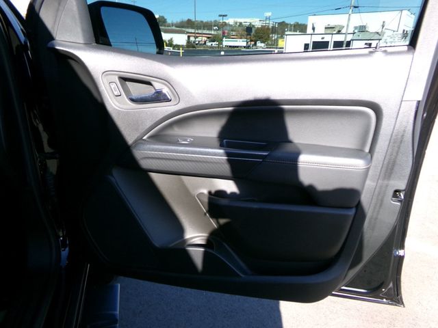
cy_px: 164
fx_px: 304
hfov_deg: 71.6
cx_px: 219
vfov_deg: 56.8
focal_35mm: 24
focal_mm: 4.3
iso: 316
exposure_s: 1/60
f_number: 11.07
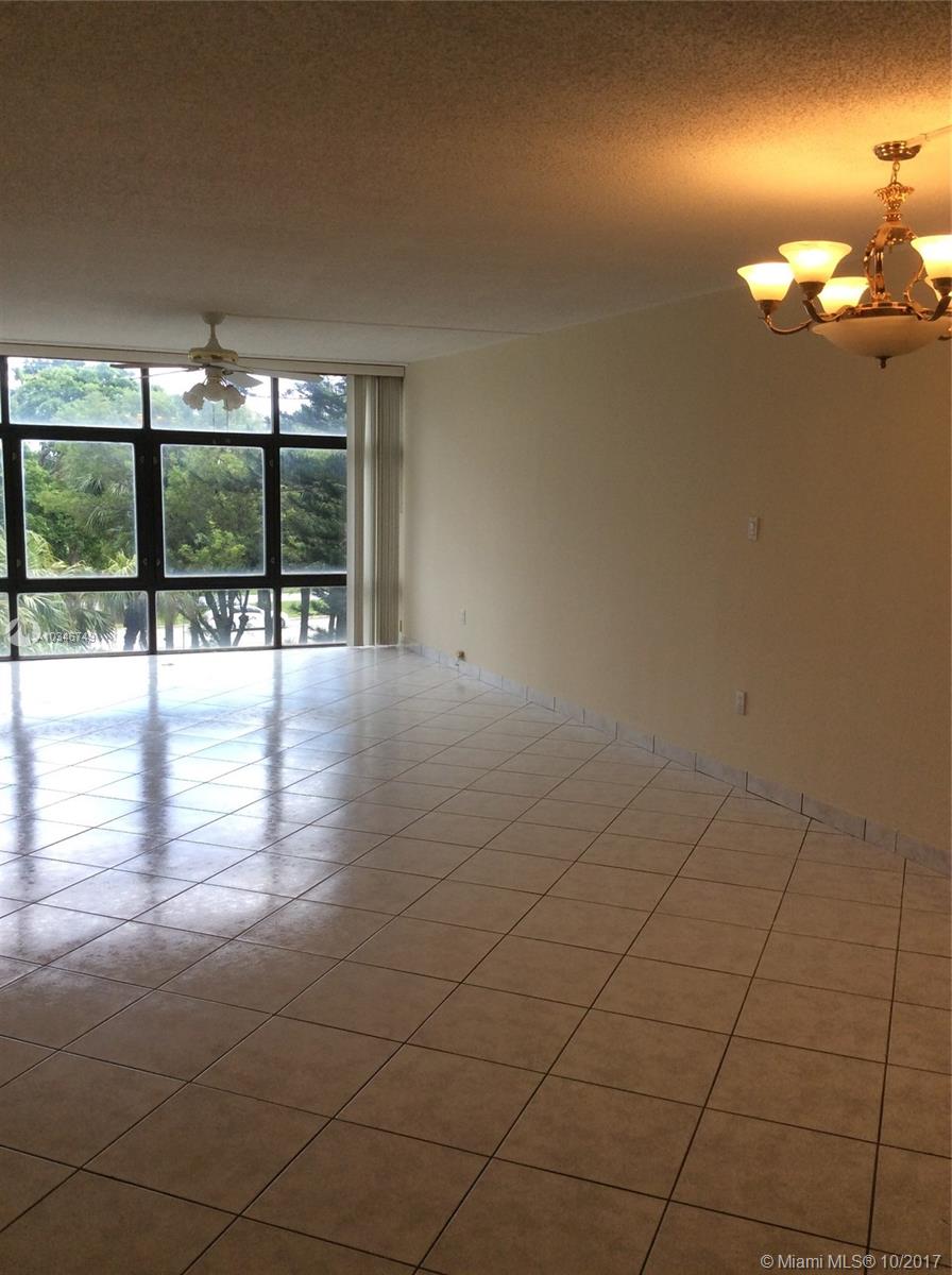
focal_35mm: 32
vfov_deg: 56.9
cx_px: 476
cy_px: 638
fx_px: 1177
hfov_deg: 44.0
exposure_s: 1/120
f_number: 2.4
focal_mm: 3.3
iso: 40
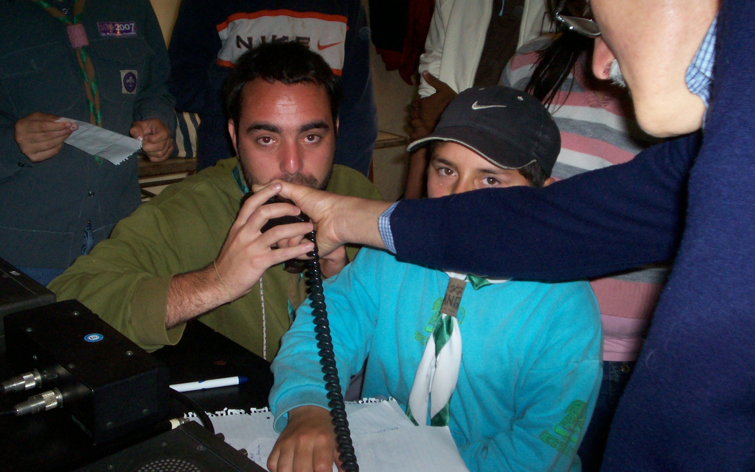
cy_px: 246
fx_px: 803
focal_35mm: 39
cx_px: 383
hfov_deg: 50.4
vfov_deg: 32.8
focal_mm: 5.9
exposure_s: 1/64
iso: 140
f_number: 4.5
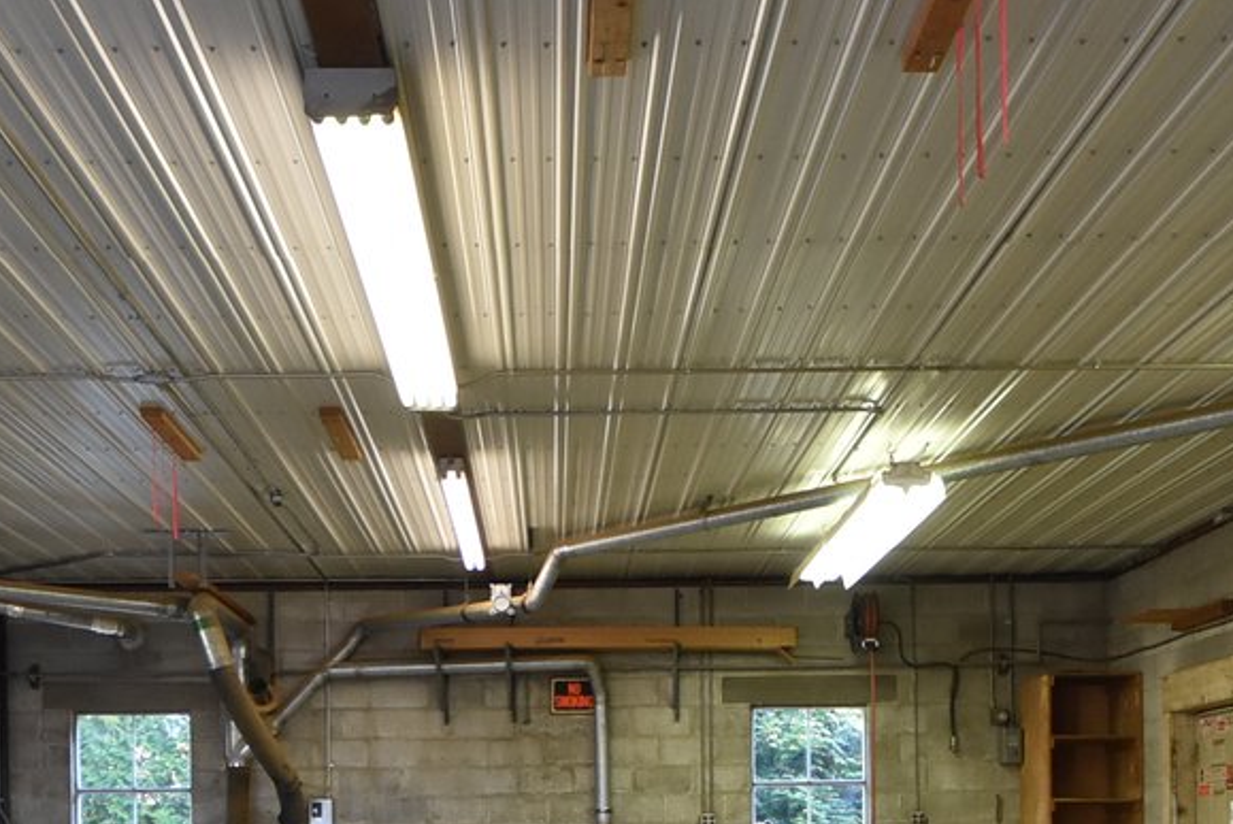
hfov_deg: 44.4
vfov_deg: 28.3
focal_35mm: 44
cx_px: 562
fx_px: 1508
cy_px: 861
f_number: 4.5
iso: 800
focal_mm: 10
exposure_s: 1/80
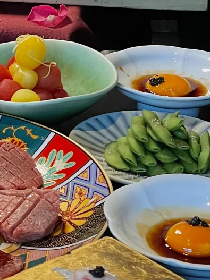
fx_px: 1149
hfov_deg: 10.3
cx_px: -44
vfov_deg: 13.9
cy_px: 73
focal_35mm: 142
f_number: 2
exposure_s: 1/102
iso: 80
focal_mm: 6
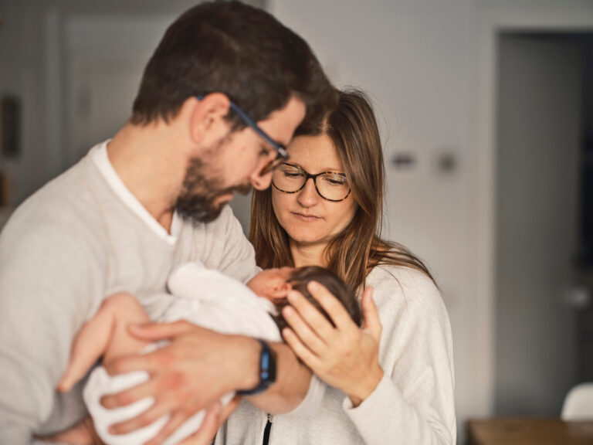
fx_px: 1079
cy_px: 222
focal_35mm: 63
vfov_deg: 23.3
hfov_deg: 30.7
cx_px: 296
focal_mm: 80
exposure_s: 1/400
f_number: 2
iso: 400
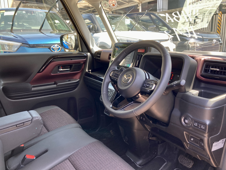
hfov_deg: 63.4
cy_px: 85
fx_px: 183
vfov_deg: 49.7
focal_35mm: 28
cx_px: 113
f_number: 1.8
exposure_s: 1/121
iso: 50
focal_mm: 3.99
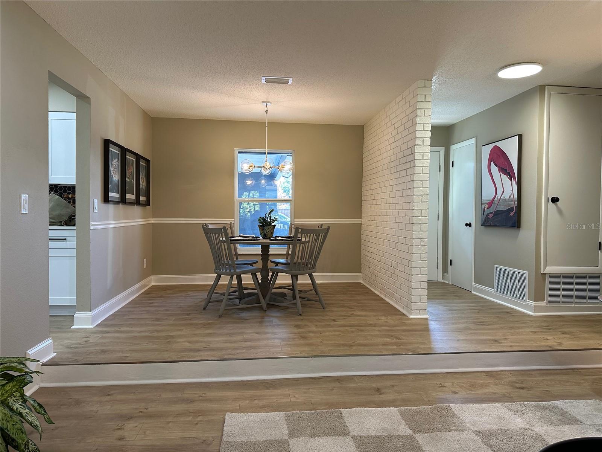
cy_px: 226
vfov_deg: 56.8
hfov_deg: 71.6
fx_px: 417
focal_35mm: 24
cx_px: 301
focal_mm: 6.86
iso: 160
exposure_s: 1/120
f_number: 1.78
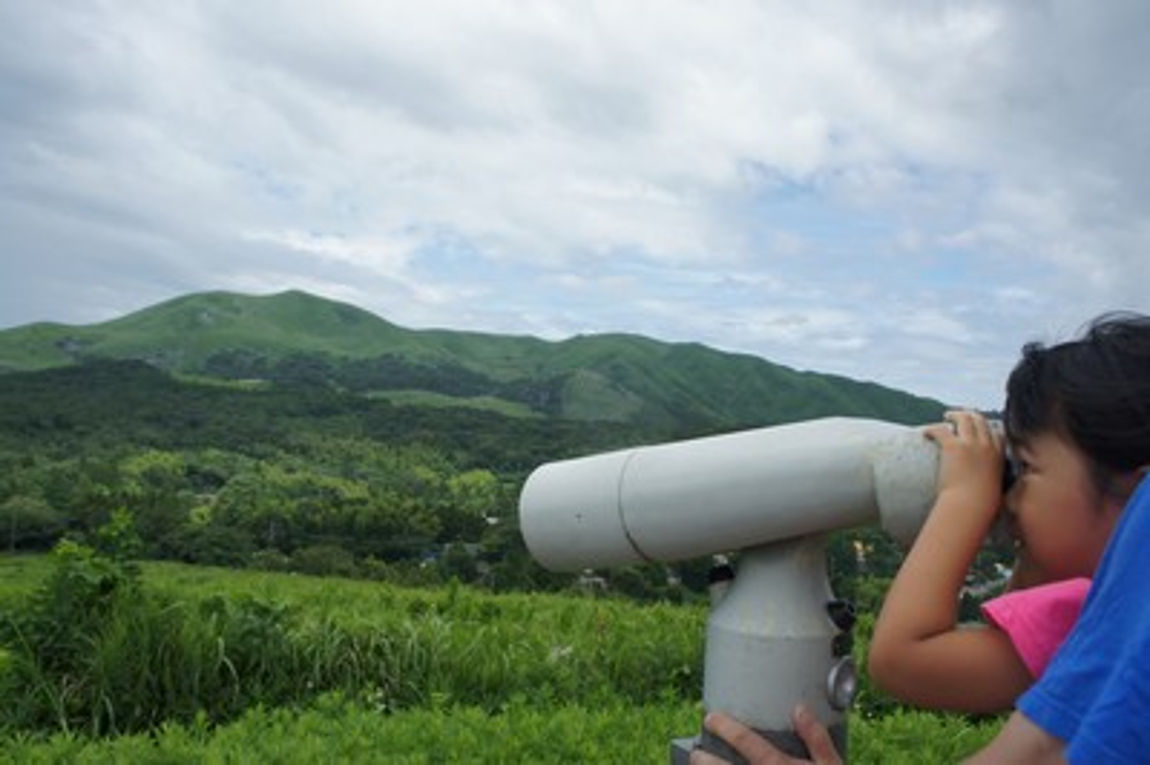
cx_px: 575
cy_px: 382
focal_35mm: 32
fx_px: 1005
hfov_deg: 59.5
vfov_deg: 41.6
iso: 200
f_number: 8
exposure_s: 1/500
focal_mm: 21
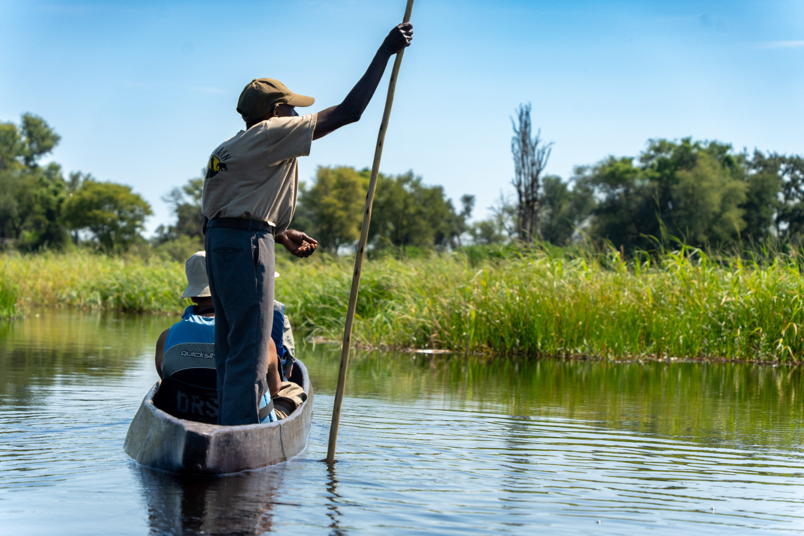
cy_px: 268
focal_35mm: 87
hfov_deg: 23.4
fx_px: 1943
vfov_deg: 15.7
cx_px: 402
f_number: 4.5
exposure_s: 1/4000
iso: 800
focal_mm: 87
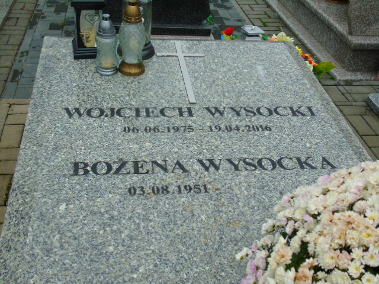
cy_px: 142
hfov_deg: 46.8
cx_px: 190
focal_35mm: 40
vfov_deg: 36.0
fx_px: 438
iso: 80
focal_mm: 7.1
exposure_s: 1/250
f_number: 3.9
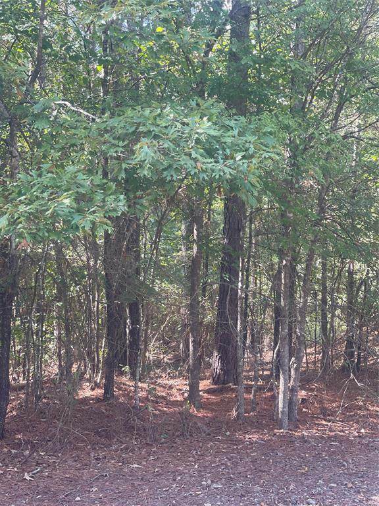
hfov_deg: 22.9
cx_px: 190
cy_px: 253
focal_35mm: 64
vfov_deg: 30.3
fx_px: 934
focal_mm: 7.5
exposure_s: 1/121
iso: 80
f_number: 2.2
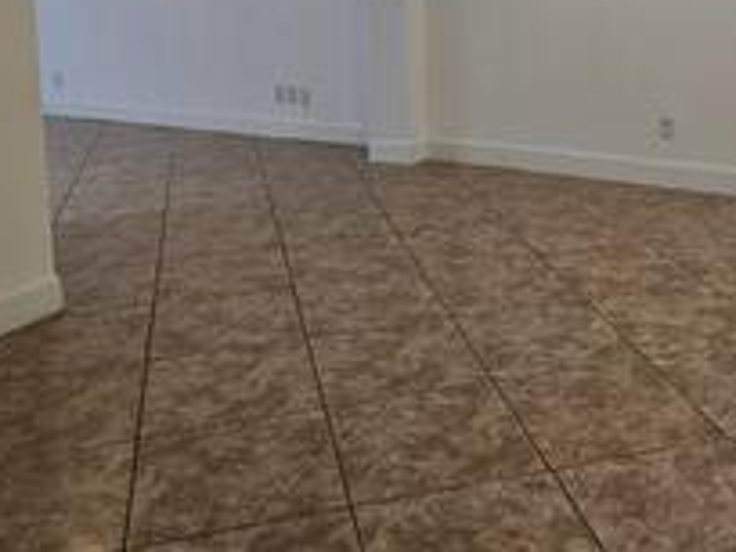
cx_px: 501
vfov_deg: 30.4
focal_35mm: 45
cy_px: 29
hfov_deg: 41.4
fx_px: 957
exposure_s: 1/120
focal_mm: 6.3
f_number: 1.7
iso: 200
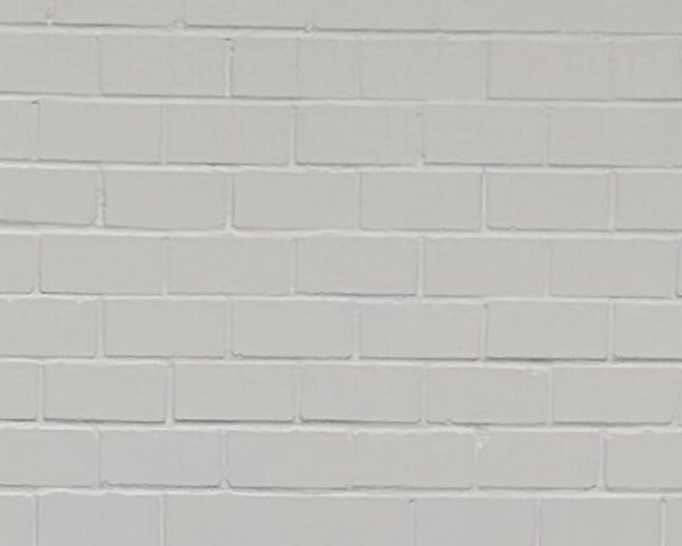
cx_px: 107
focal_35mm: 226
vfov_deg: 6.6
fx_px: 4563
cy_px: 1224
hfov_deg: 8.5
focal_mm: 6.86
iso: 160
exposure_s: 1/100
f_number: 1.78
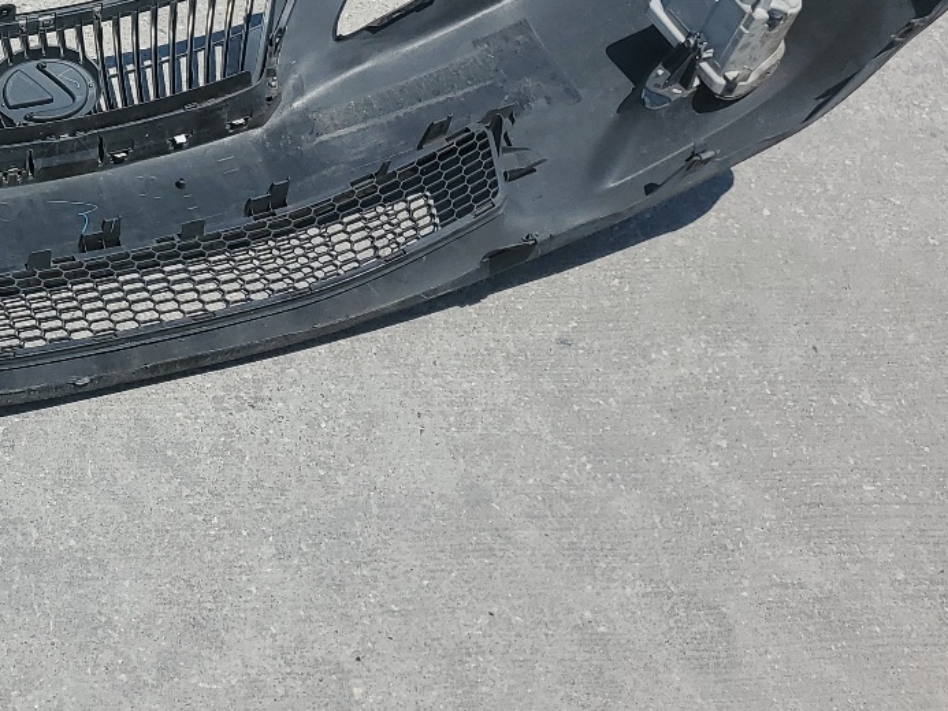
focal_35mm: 60
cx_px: -26
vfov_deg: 23.4
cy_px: 0
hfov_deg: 29.7
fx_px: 1643
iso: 50
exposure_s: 1/5000
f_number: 1.5
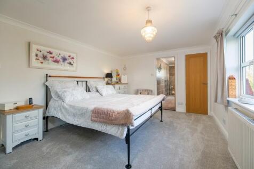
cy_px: 84
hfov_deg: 100.4
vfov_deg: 77.3
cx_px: 127
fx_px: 106
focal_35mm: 15
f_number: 7.1
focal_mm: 9.9
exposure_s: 1/6
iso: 160
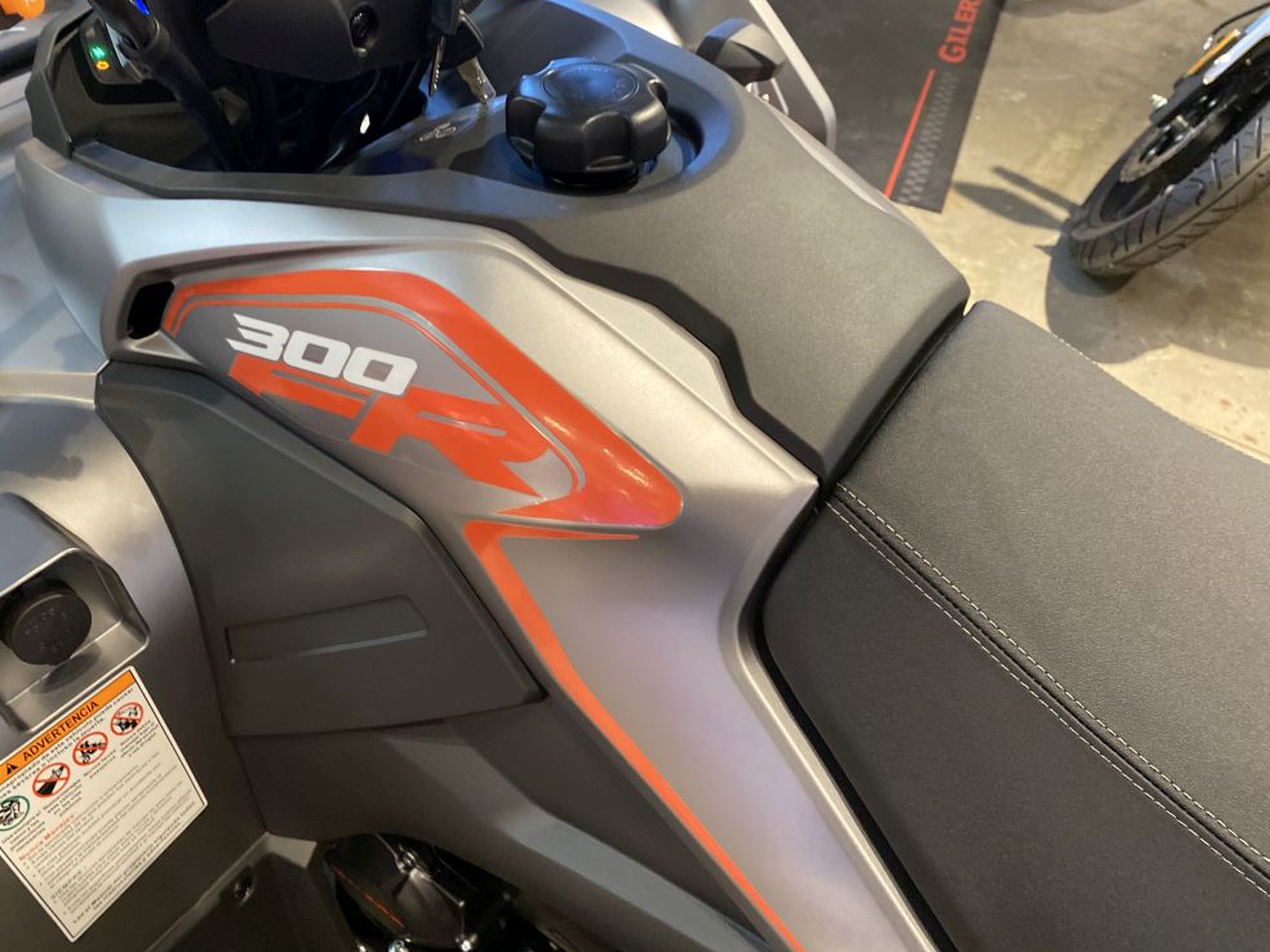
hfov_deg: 63.4
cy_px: 441
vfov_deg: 49.7
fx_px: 1027
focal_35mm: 28
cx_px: 591
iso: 400
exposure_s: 1/50
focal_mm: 4.25
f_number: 1.8
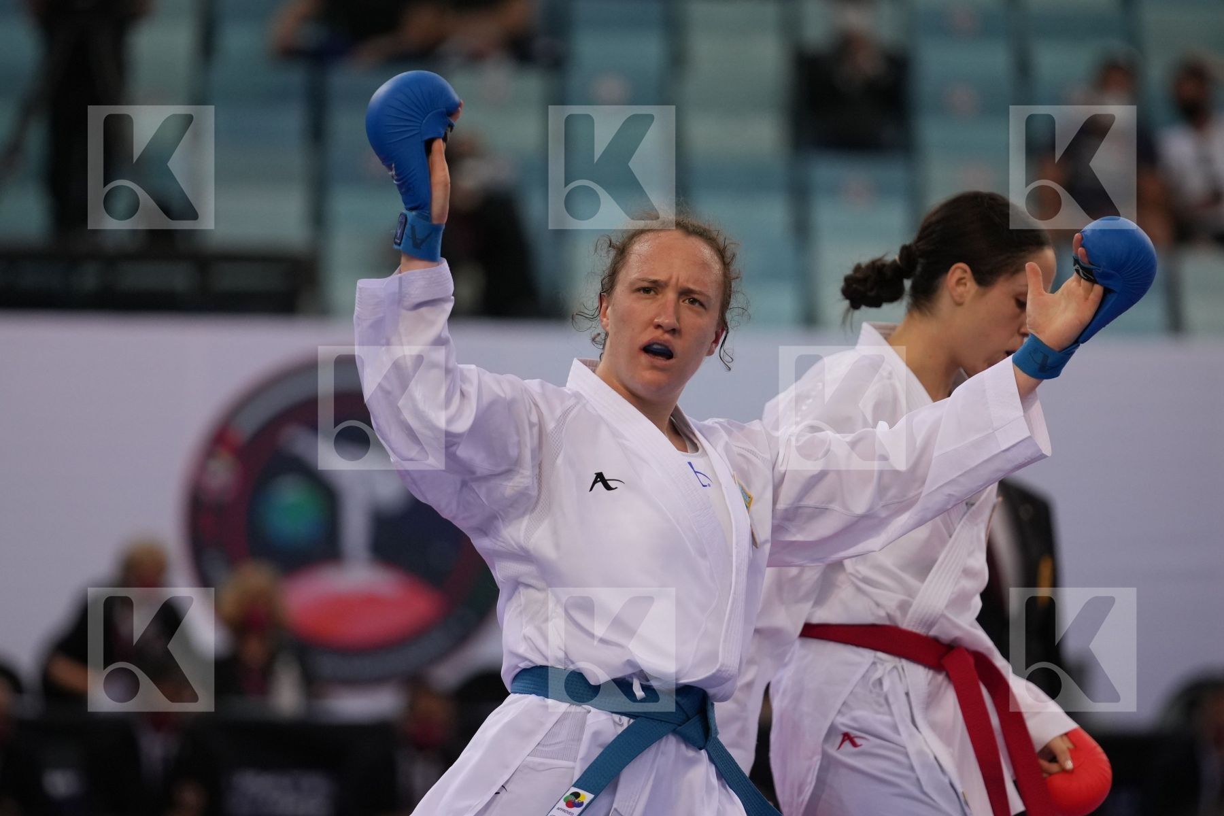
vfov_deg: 4.6
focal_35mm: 300
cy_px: 408
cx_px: 612
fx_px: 10199
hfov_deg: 6.9
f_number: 2.8
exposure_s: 1/1000
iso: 1250
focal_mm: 200
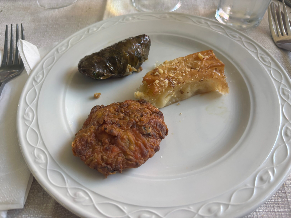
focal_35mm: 26
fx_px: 219
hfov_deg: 67.3
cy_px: 109
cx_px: 146
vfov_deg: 53.1
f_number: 1.6
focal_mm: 5.96
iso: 80
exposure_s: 1/121
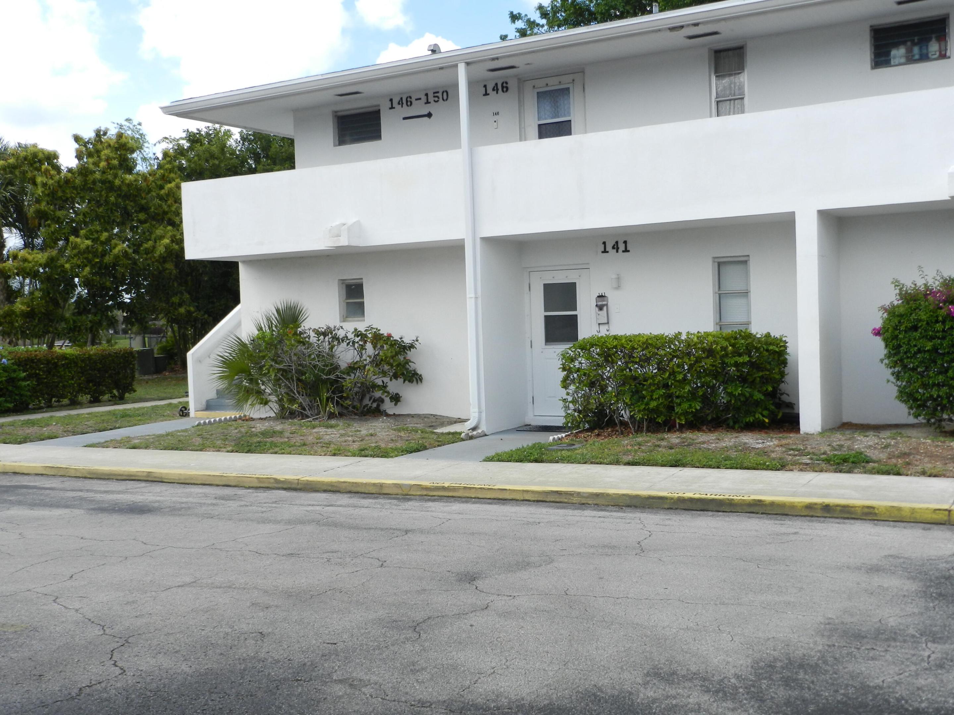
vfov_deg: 37.7
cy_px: 358
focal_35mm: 38
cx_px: 477
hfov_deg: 49.0
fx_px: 1047
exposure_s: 1/800
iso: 160
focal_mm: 6.7
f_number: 4
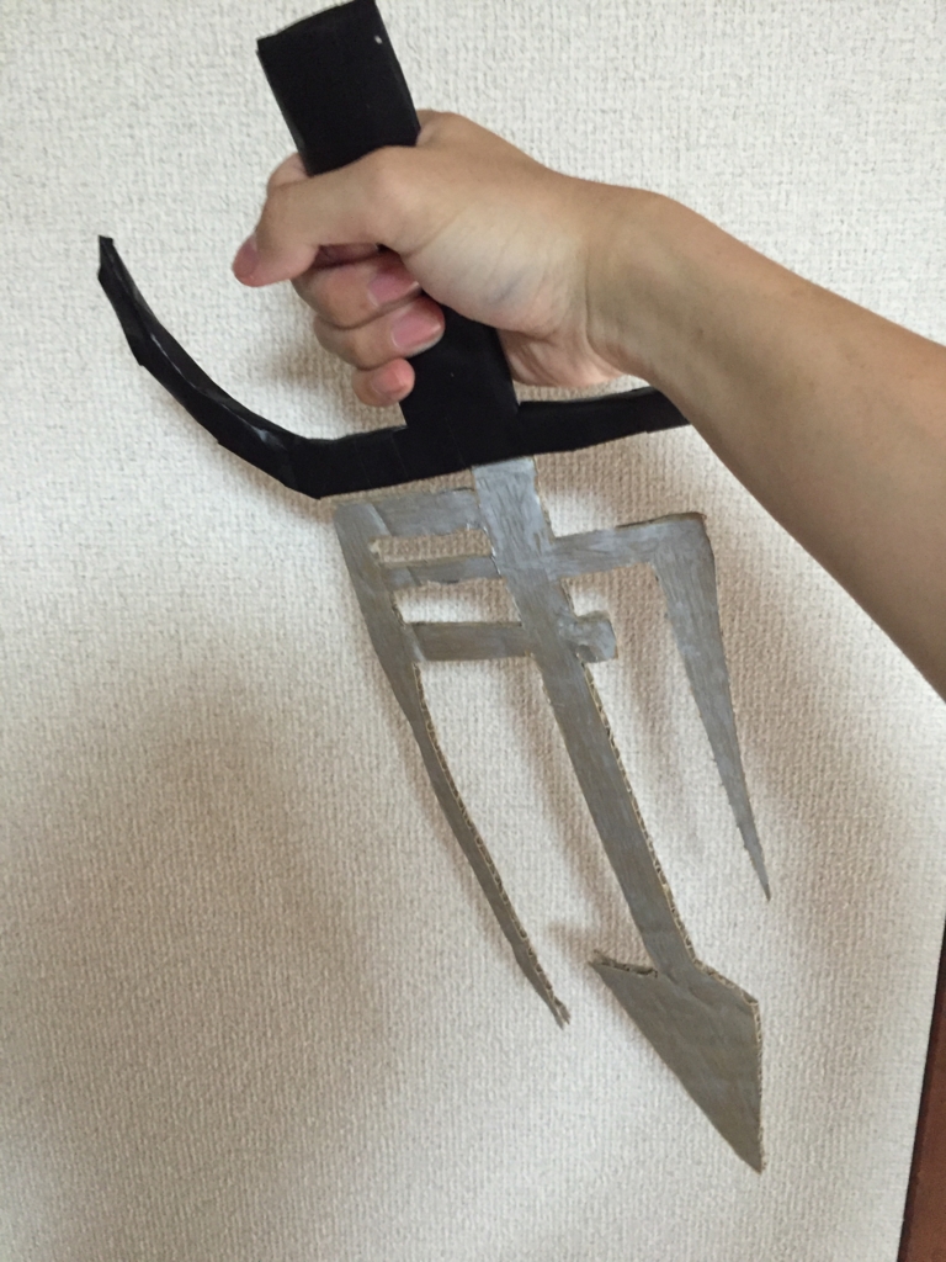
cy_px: 631
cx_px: 473
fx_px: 1057
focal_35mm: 29
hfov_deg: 48.2
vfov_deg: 61.7
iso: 250
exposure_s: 1/15
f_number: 2.2
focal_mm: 4.15
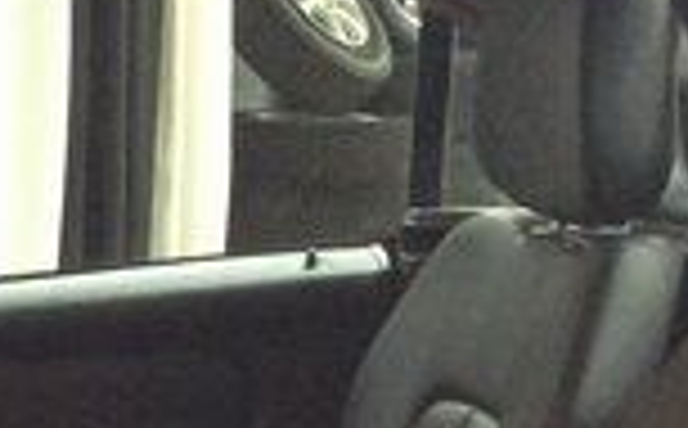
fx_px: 2658
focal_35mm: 142
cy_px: 937
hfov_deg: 14.2
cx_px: -171
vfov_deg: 8.6
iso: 250
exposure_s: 1/25
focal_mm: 3.3
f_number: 2.4
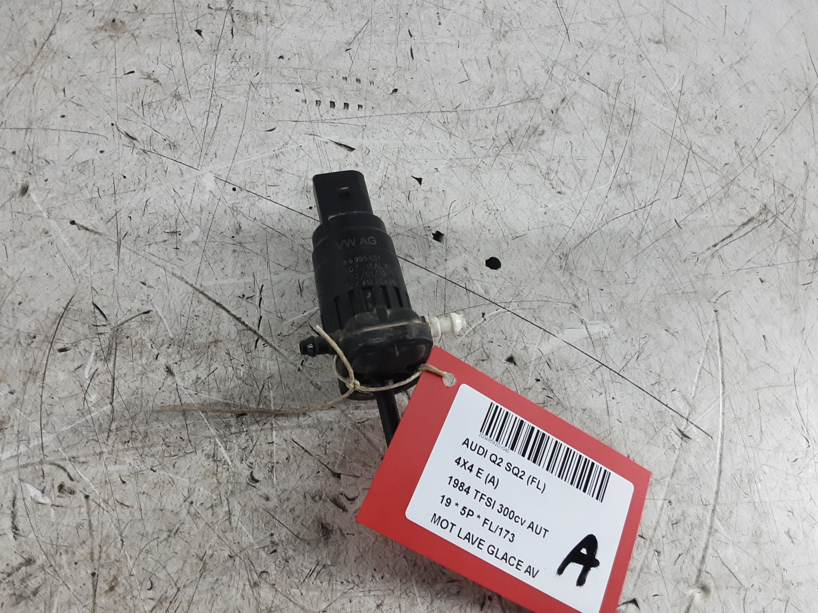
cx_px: 409
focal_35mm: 27
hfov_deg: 65.3
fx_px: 638
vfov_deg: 51.4
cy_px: 306
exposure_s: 1/50
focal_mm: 2.91
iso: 160
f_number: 1.9
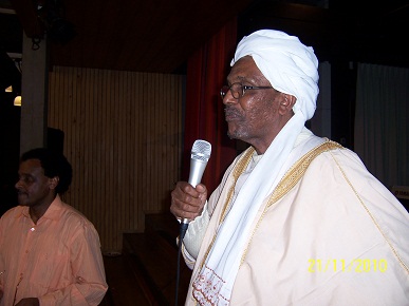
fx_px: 390
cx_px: 204
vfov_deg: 42.9
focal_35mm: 33
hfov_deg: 55.4
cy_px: 153
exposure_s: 1/60
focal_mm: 5.5
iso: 80
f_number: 2.8
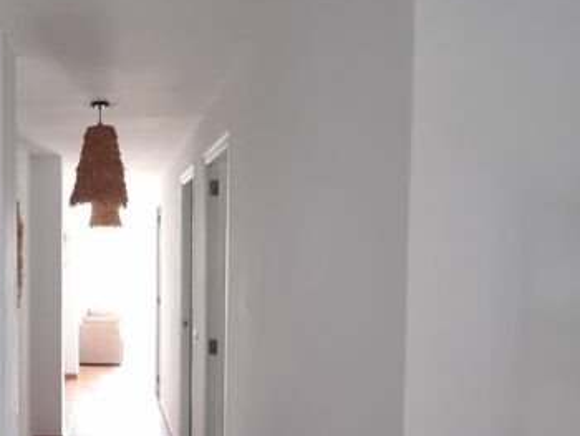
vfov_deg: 37.3
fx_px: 637
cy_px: 295
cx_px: 53
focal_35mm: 38
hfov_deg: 44.4
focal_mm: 2.2
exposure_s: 1/33
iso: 500
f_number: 2.2
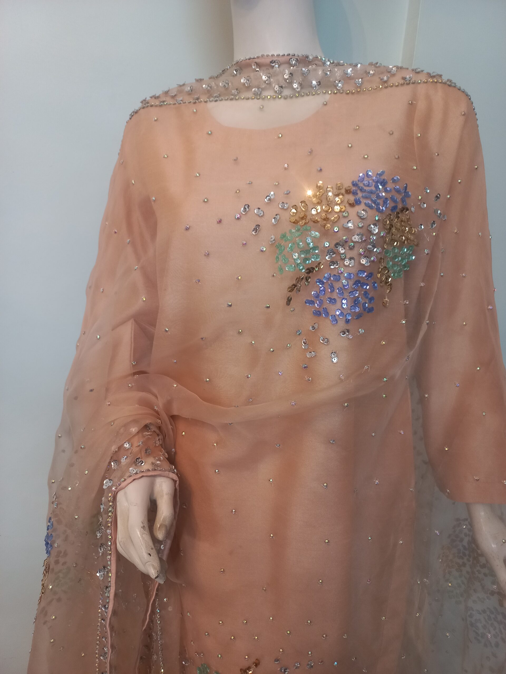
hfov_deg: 54.9
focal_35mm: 25
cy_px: 337
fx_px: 487
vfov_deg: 69.4
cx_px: 253
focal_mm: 4.6
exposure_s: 1/33.3
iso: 250
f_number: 1.8
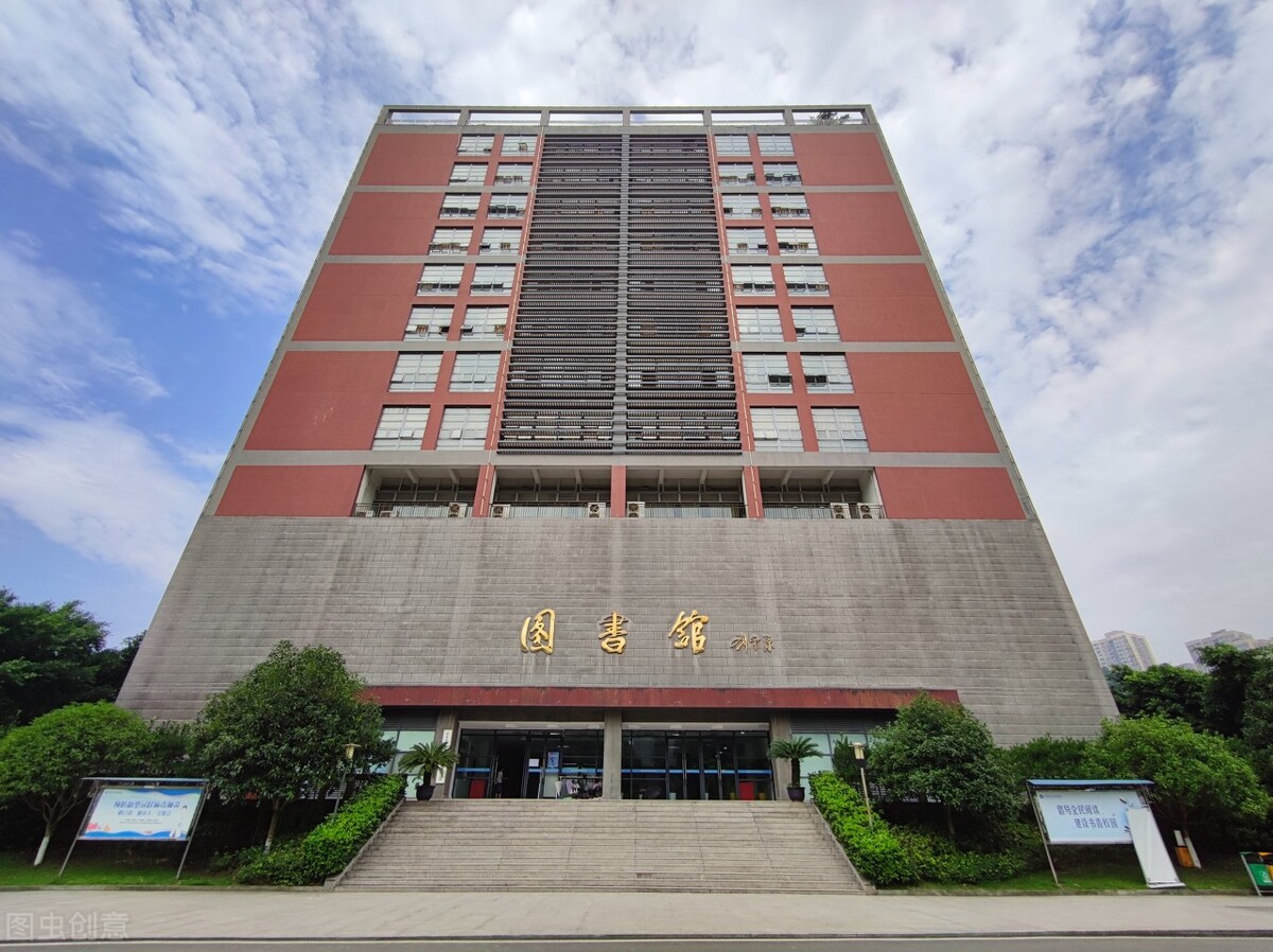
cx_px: 636
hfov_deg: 98.2
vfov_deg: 81.7
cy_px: 476
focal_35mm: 15
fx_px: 551
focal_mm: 2.35
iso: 50
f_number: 2.2
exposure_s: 1/1089
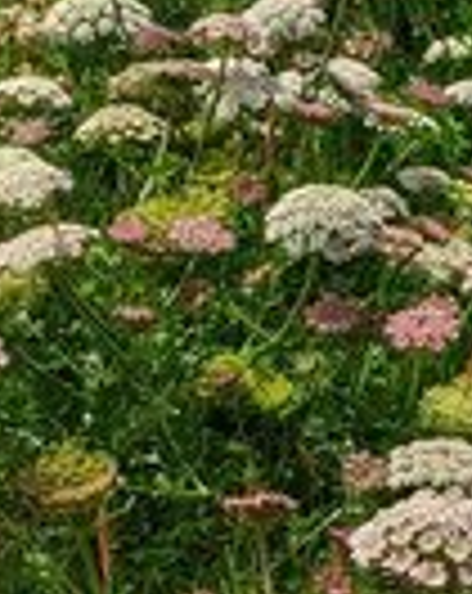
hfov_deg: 10.7
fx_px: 2506
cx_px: 485
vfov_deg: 13.4
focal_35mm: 143
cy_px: 549
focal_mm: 4.44
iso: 66
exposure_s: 1/4695
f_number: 1.8
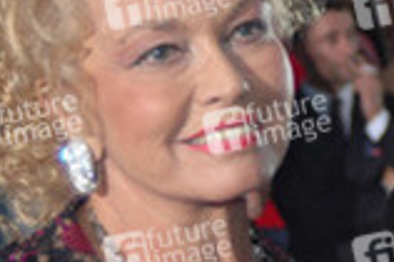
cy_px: 62
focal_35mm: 266
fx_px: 2908
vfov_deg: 5.2
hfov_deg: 7.7
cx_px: 450
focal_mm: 62
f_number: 5
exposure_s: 1/60
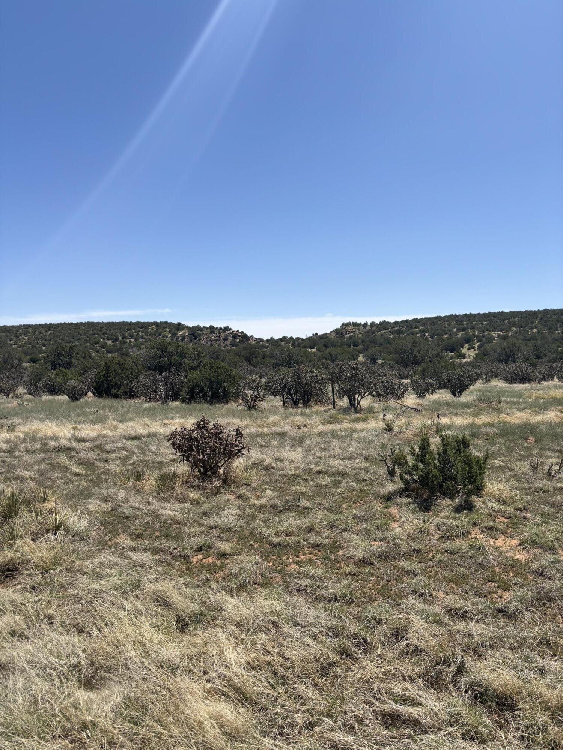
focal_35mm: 26
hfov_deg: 53.1
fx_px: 564
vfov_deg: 67.3
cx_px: 282
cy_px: 375
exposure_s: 1/4255
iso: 50
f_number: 1.6
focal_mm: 5.96
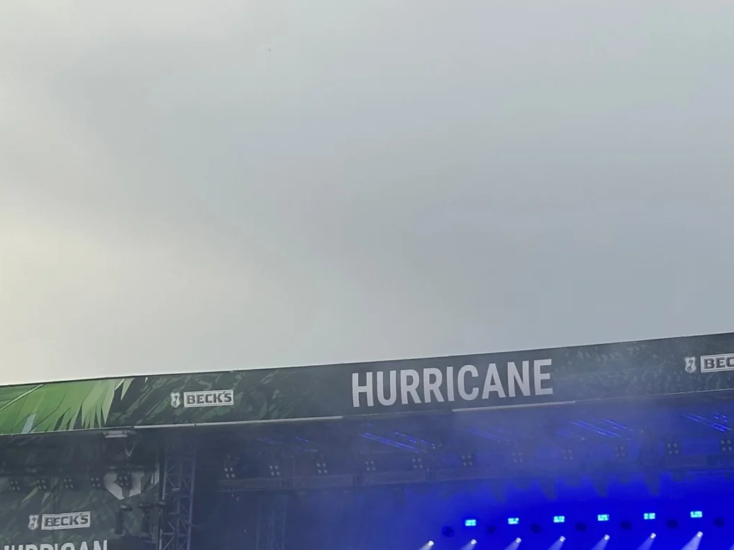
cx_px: 777
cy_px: 530
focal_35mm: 119
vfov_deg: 12.3
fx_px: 2522
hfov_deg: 16.1
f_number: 1.78
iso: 64
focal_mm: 6.86
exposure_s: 1/489
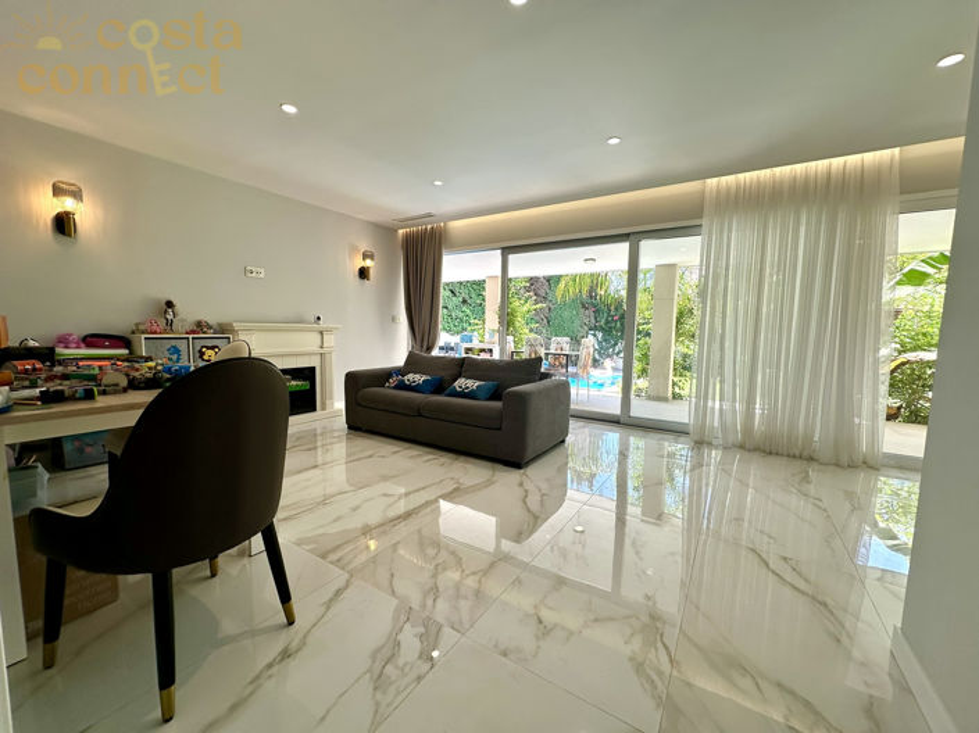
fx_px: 396
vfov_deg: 85.6
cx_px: 490
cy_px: 366
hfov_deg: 102.1
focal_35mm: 14
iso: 40
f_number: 2.2
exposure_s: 1/156
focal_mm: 2.22
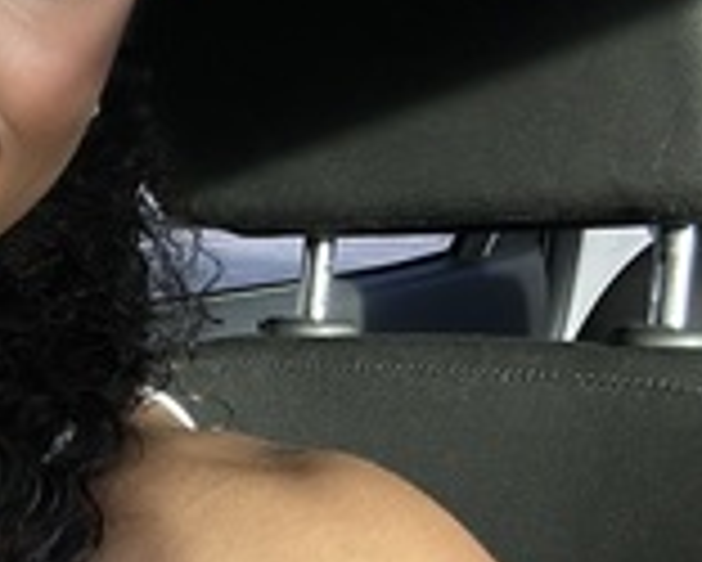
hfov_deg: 22.3
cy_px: 344
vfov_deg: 21.2
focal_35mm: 72
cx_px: -320
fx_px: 1497
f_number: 1.9
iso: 100
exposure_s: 1/60
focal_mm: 2.69
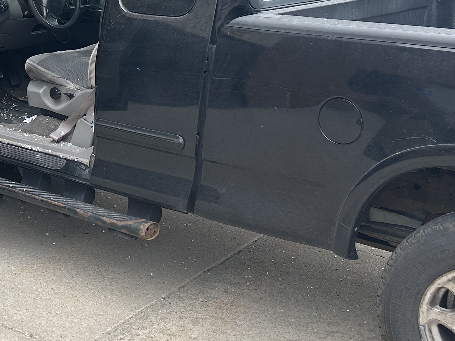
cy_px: 57
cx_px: 44
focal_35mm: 70
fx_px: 920
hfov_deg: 26.8
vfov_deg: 20.7
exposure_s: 1/859
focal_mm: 5.7
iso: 50
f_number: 1.5
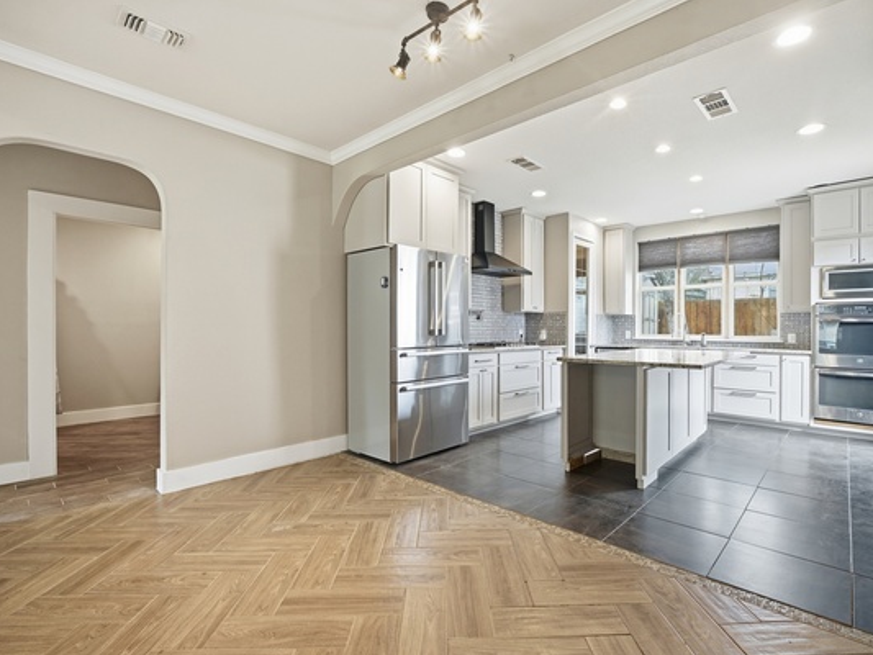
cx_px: 467
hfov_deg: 98.0
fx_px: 378
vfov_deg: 81.8
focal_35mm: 15
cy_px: 337
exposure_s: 1/80
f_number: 6.3
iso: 250
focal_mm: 9
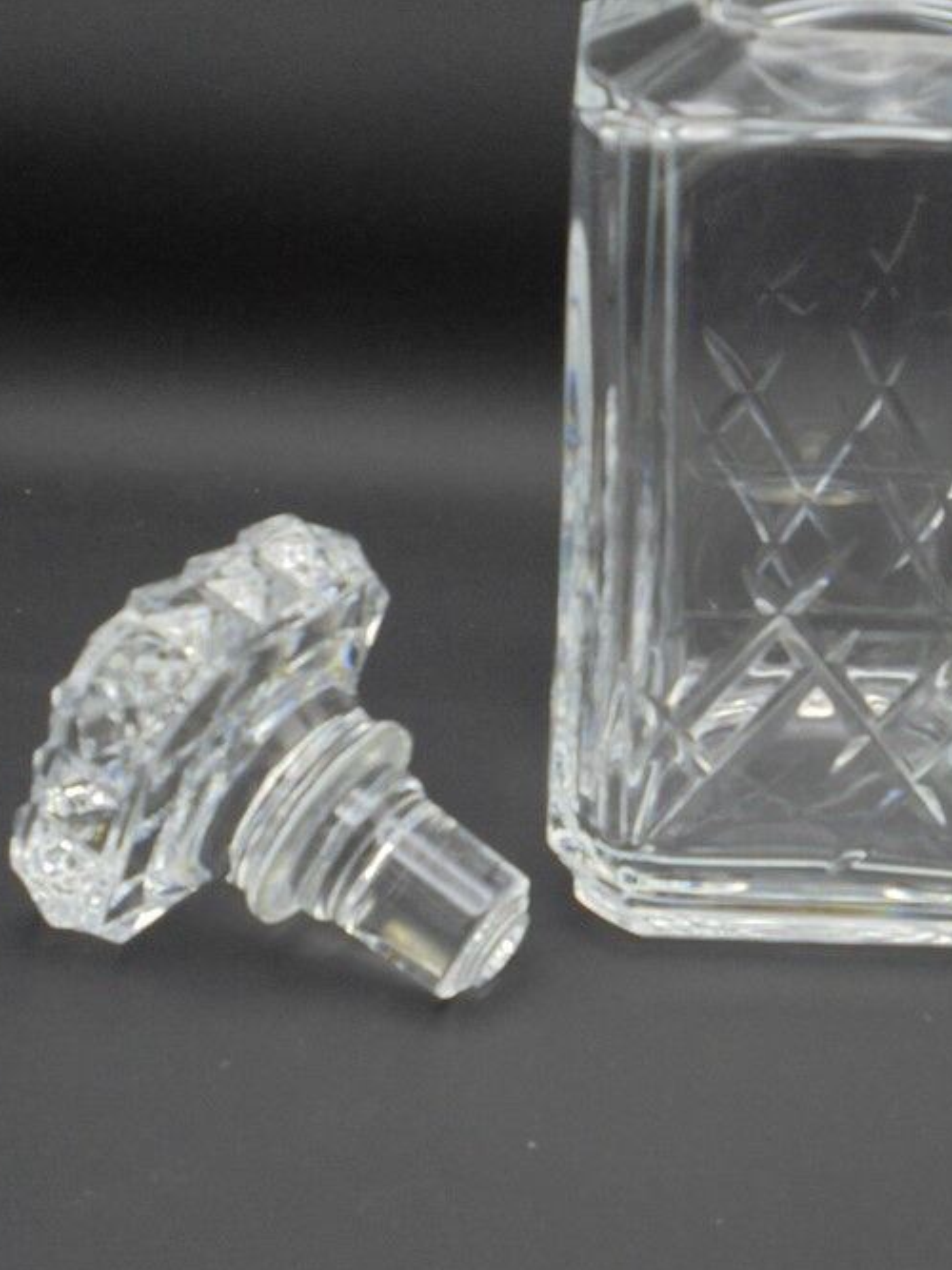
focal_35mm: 58
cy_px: 428
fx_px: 2127
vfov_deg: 33.0
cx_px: 614
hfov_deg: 25.1
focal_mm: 7.8
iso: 250
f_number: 4.5
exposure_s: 1/30
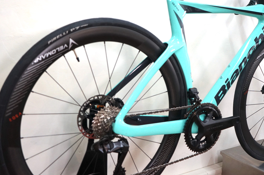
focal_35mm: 40
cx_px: 146
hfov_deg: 48.4
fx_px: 293
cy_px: 66
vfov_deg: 33.2
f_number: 4
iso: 1250
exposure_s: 1/160
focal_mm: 32
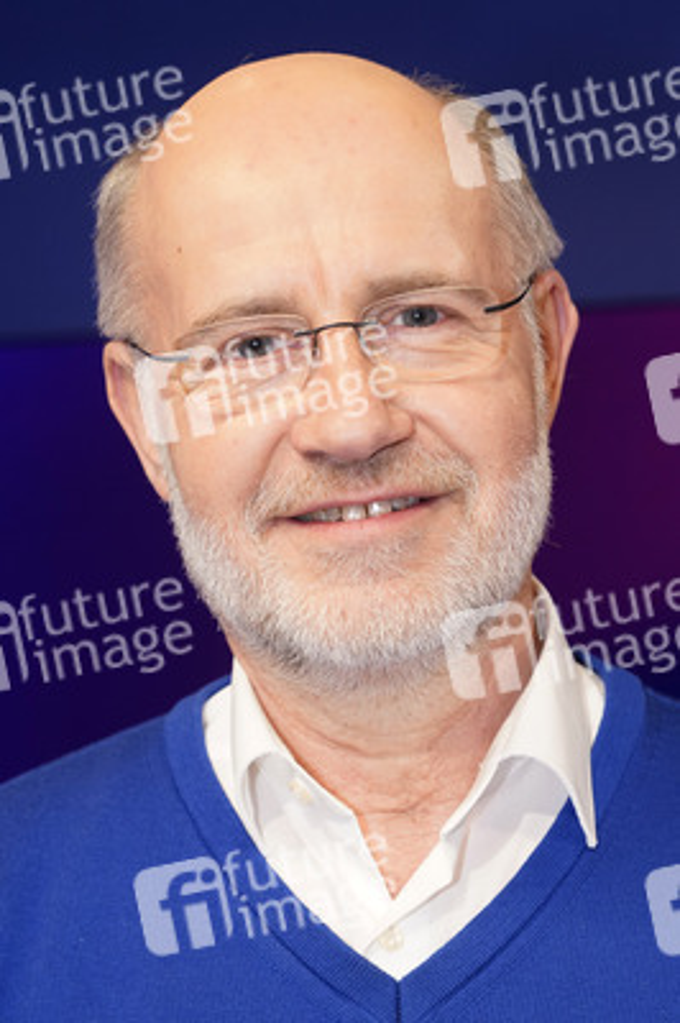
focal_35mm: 83
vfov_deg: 24.5
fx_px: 2356
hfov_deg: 16.4
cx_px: 340
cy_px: 512
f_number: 5.6
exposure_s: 1/125
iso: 2000
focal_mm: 83
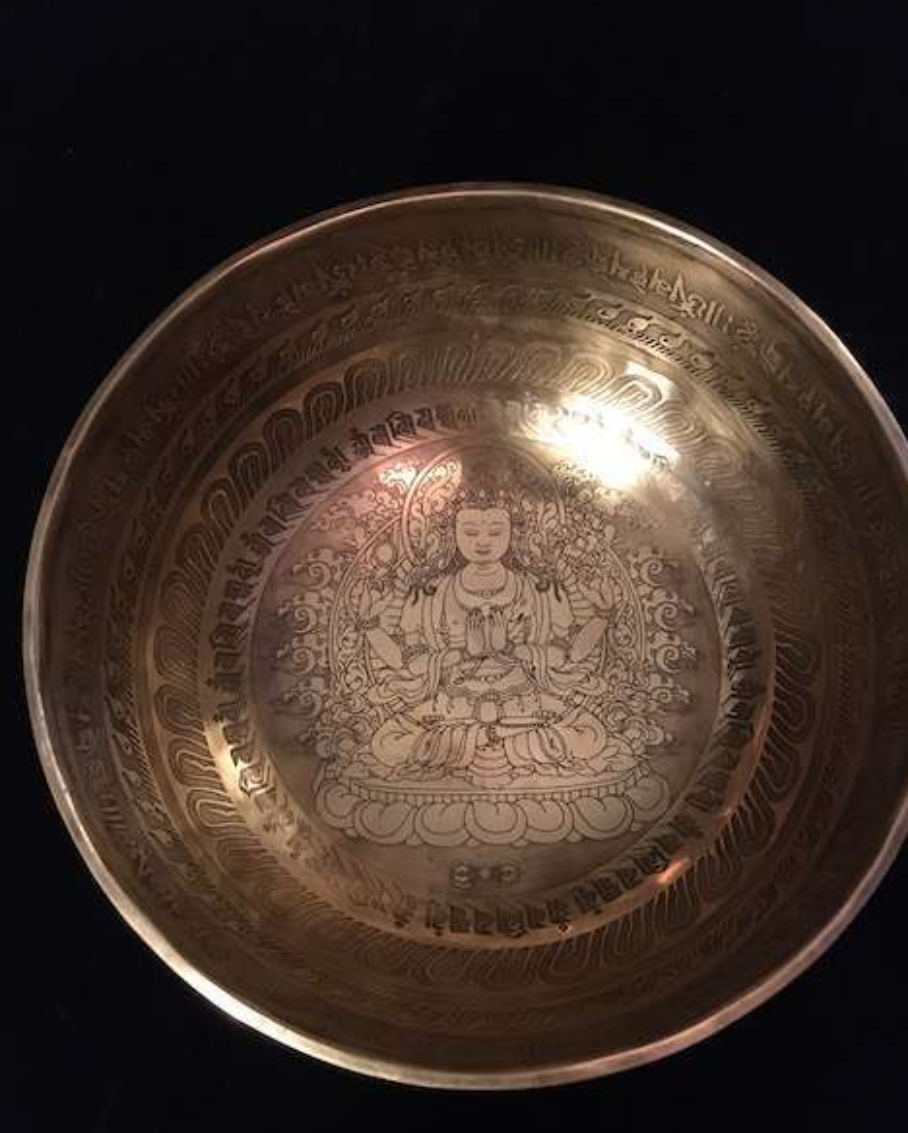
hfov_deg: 47.2
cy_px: 611
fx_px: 1040
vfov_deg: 57.1
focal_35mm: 31
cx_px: 464
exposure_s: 1/17
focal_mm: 4.15
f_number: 2.2
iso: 320
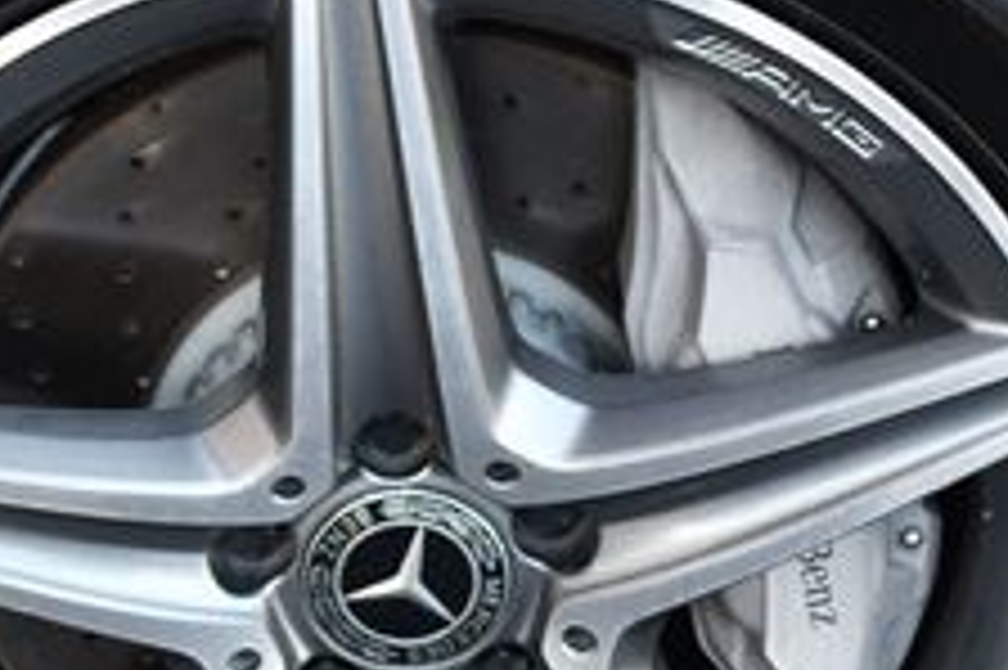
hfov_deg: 19.8
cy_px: 432
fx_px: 2882
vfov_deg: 13.3
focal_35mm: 103
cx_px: 418
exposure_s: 1/250
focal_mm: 18
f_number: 3.5
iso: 450
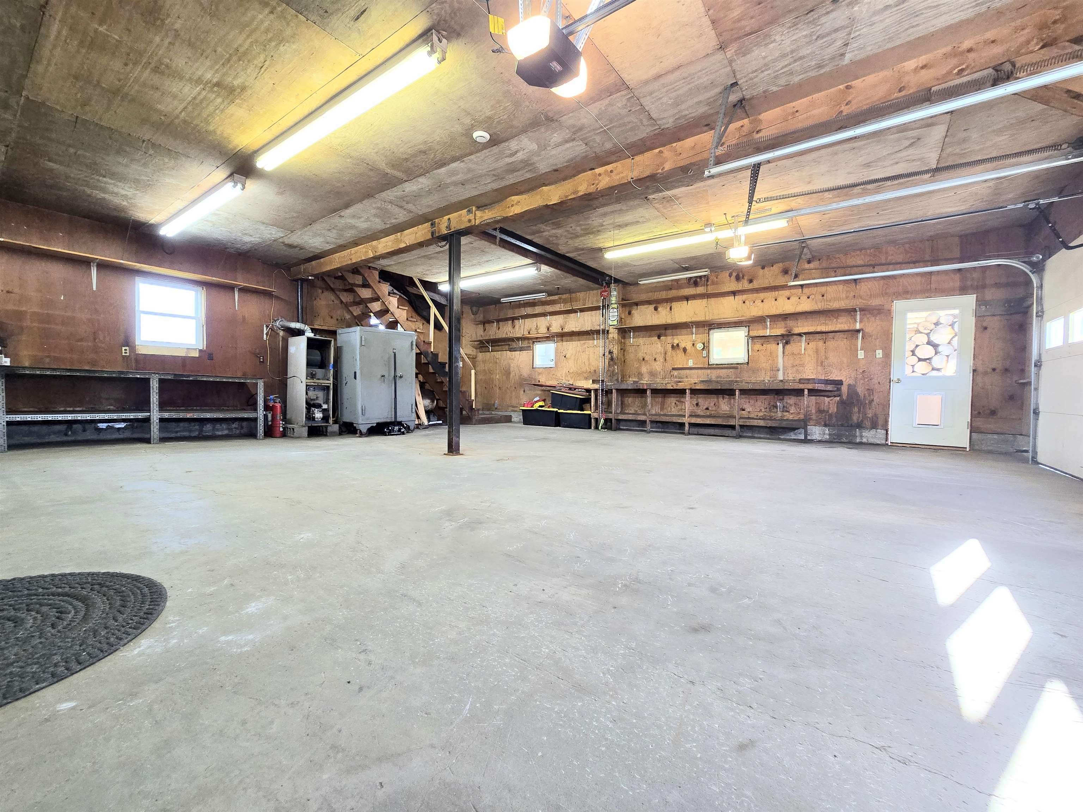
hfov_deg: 106.2
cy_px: 406
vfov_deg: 89.9
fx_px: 407
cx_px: 542
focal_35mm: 13
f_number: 2.2
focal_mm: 2.2
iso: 160
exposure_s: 1/60
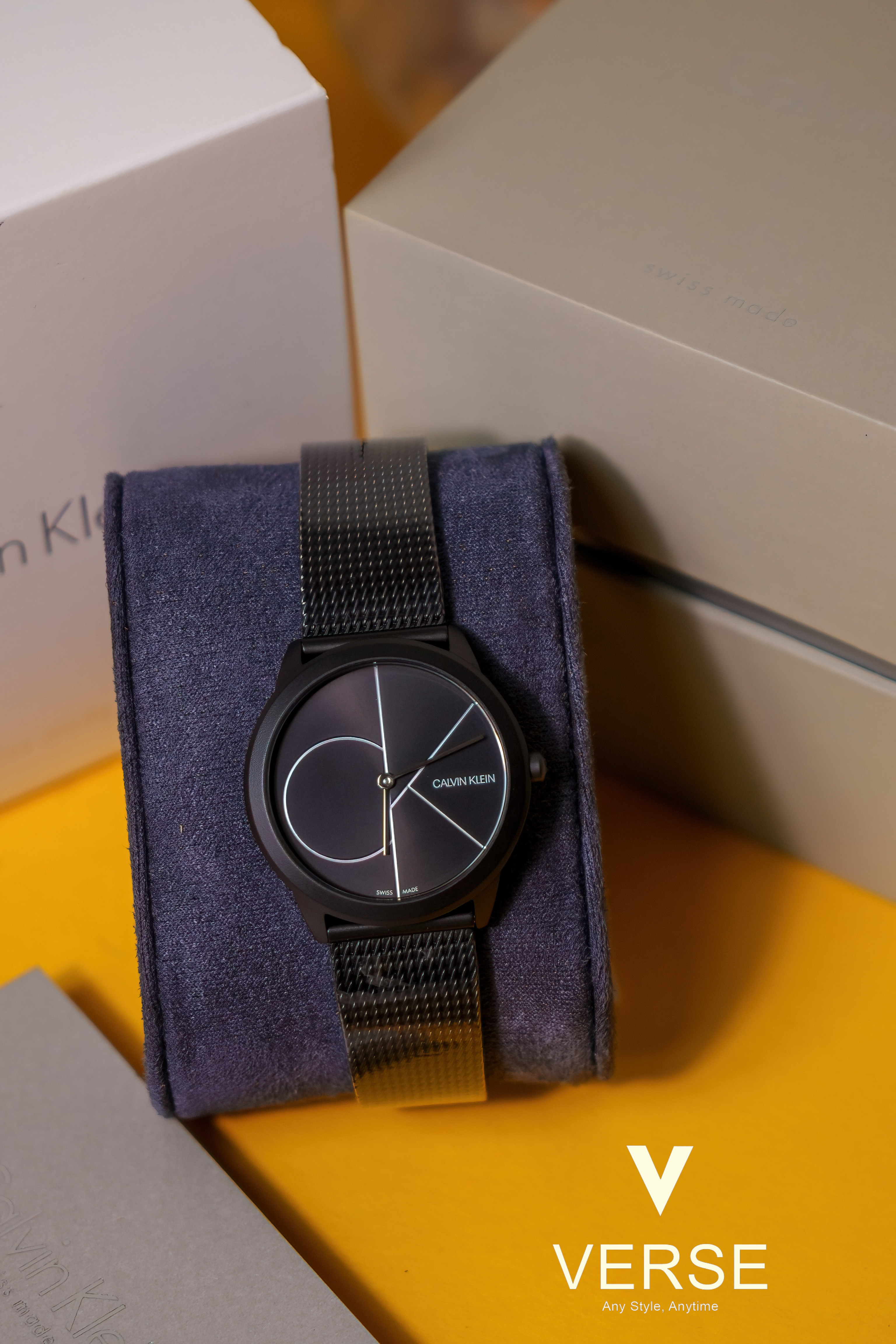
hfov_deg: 13.0
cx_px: 448
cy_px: 672
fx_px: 3920
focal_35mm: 105
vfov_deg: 19.5
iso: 160
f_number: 4
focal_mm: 70
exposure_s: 1/60
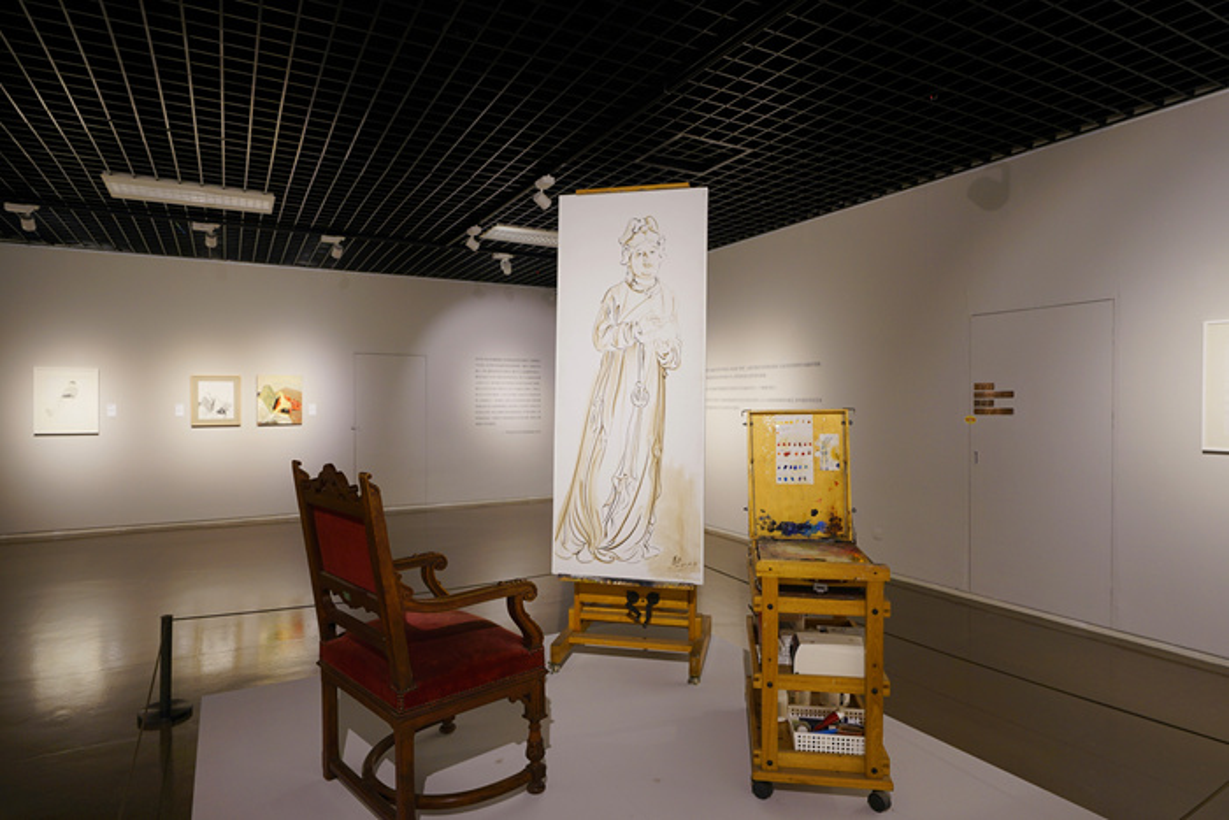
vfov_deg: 62.0
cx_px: 614
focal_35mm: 20
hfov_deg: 84.0
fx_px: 683
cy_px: 410
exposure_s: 1/1.6
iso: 100
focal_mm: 20
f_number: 8
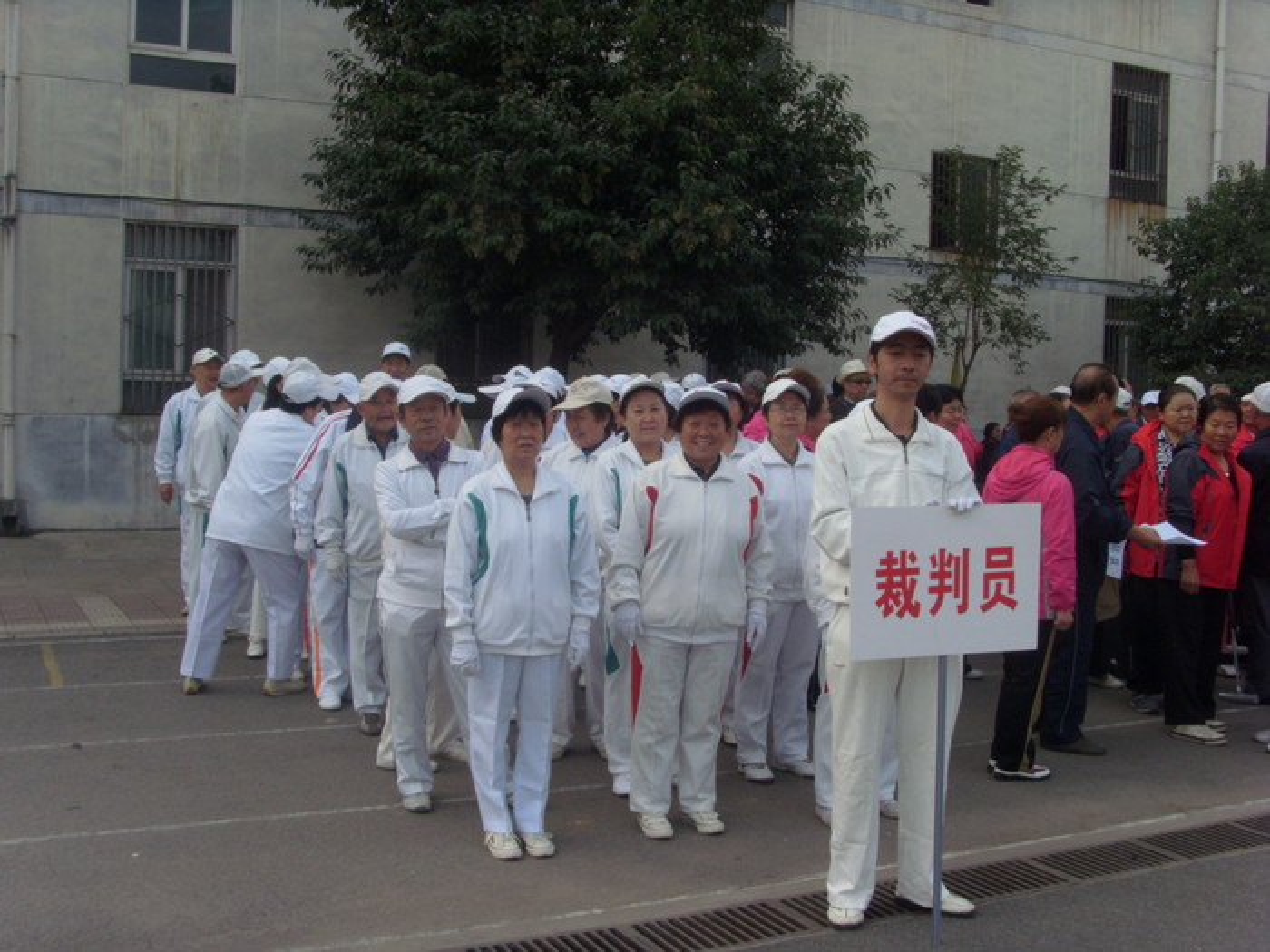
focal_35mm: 36
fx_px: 1321
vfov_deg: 39.7
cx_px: 635
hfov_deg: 51.4
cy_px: 476
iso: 80
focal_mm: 6
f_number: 5.5
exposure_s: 1/180
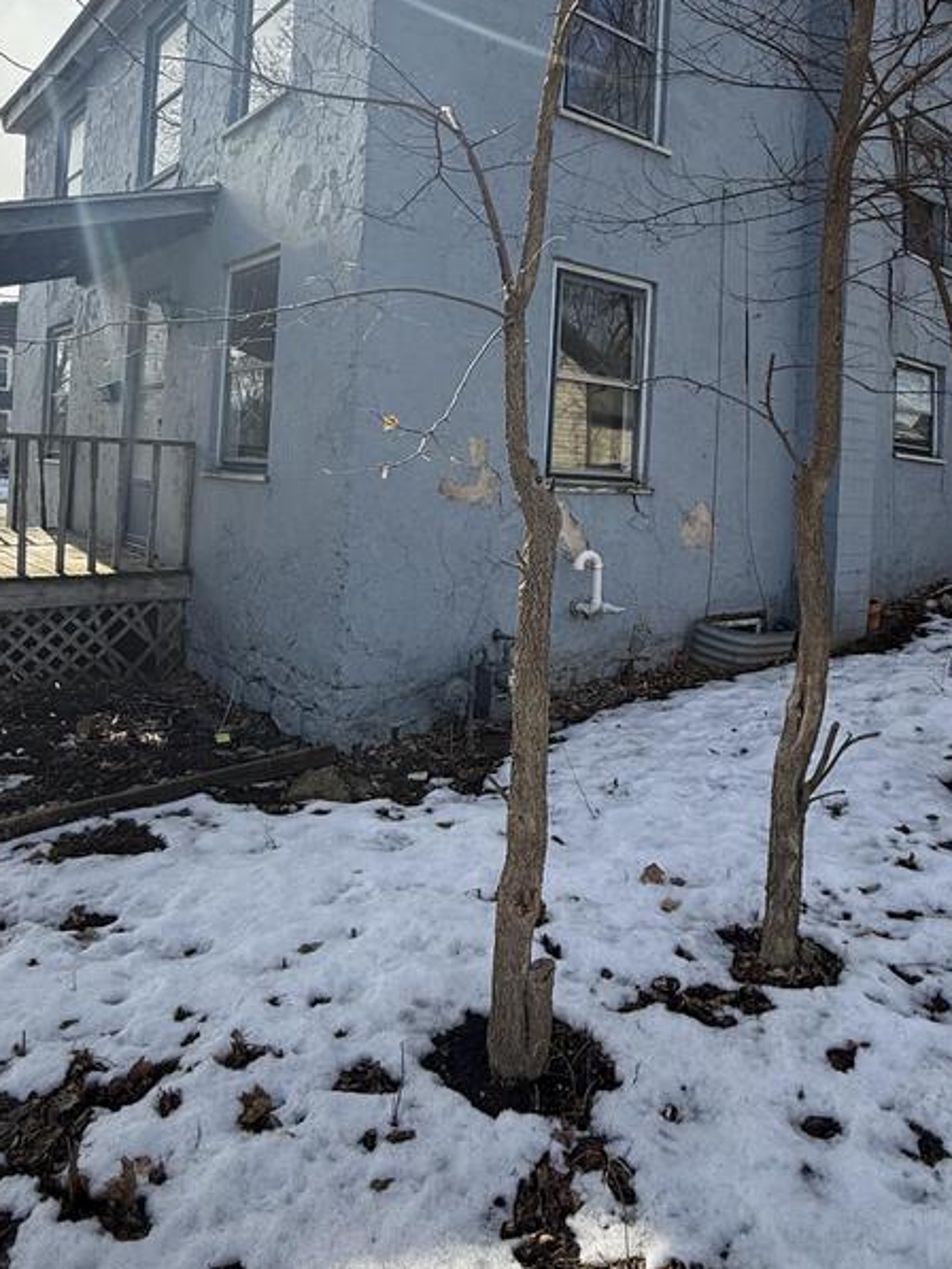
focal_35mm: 24
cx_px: 502
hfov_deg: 56.8
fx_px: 880
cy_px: 461
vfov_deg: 70.2
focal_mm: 2.22
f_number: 2.2
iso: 50
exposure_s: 1/820
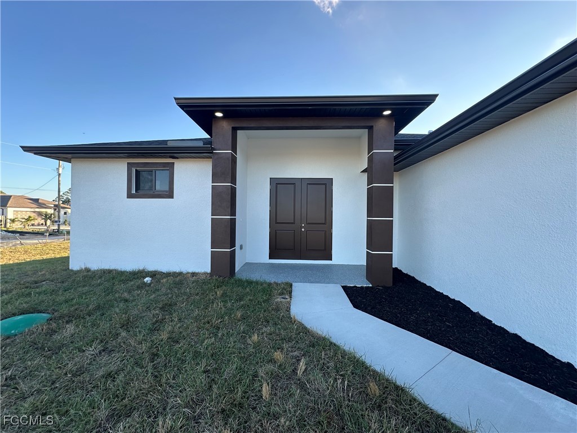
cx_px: 288
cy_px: 216
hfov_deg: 102.1
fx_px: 233
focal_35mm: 14
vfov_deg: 85.7
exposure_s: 1/258
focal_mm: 2.22
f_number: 2.2
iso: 40
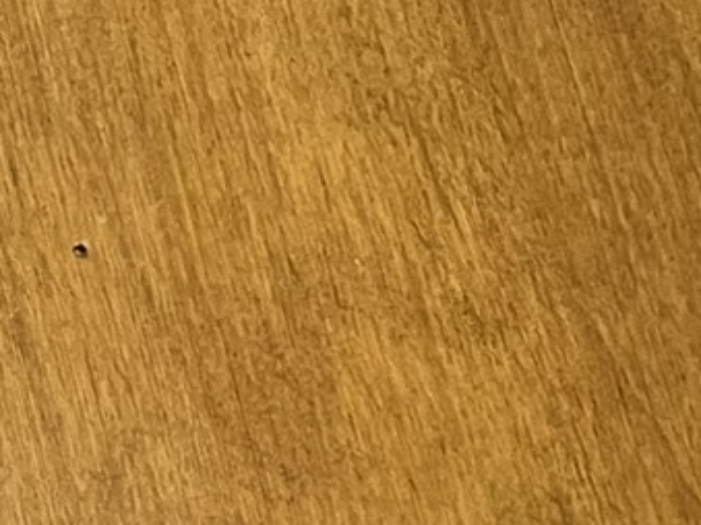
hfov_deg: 9.8
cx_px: -1369
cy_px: 550
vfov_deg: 9.4
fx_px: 3178
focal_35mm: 157
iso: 200
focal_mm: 4.2
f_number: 1.6
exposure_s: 1/60
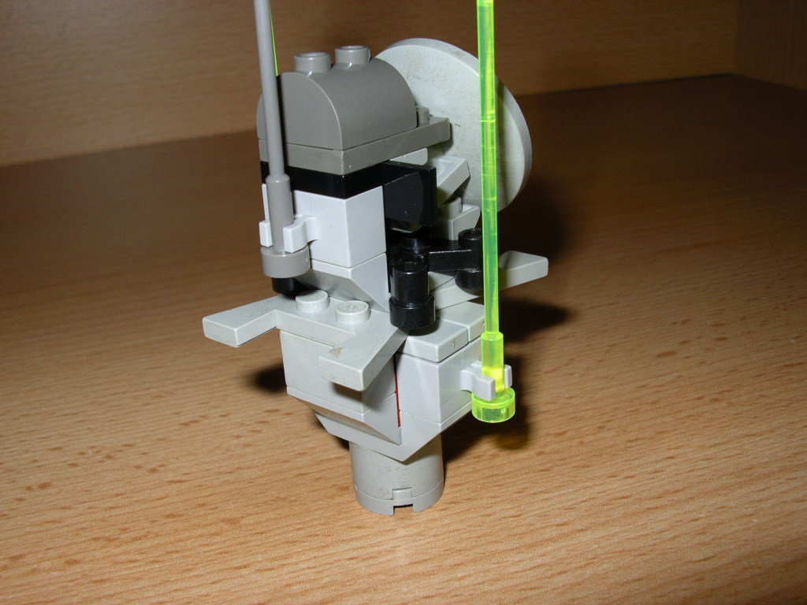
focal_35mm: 38
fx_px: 886
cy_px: 302
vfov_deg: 37.7
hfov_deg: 49.0
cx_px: 404
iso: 50
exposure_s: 1/60
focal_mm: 5.8
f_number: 4.1
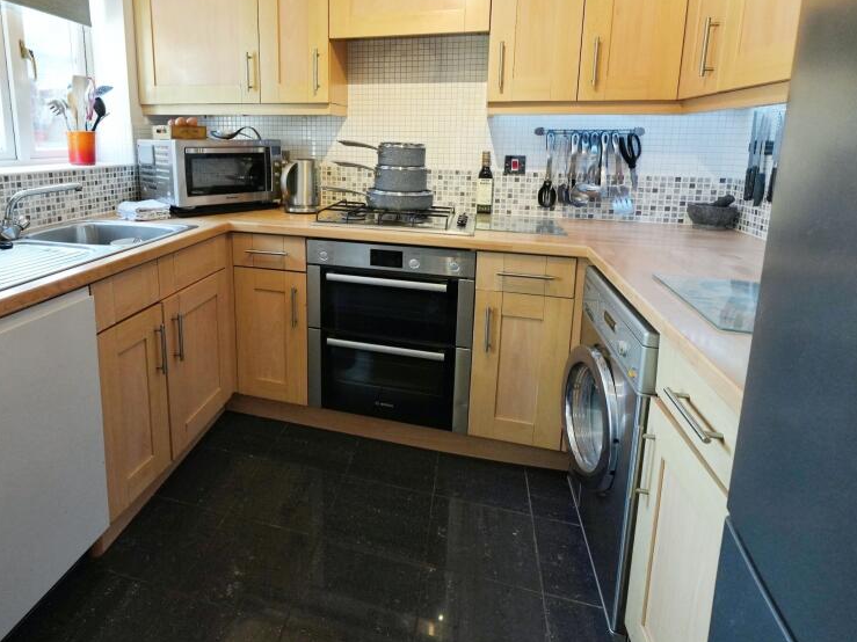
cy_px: 290
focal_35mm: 20
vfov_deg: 65.8
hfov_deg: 79.2
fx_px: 495
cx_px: 290
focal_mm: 10
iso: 1250
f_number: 4
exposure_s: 1/160
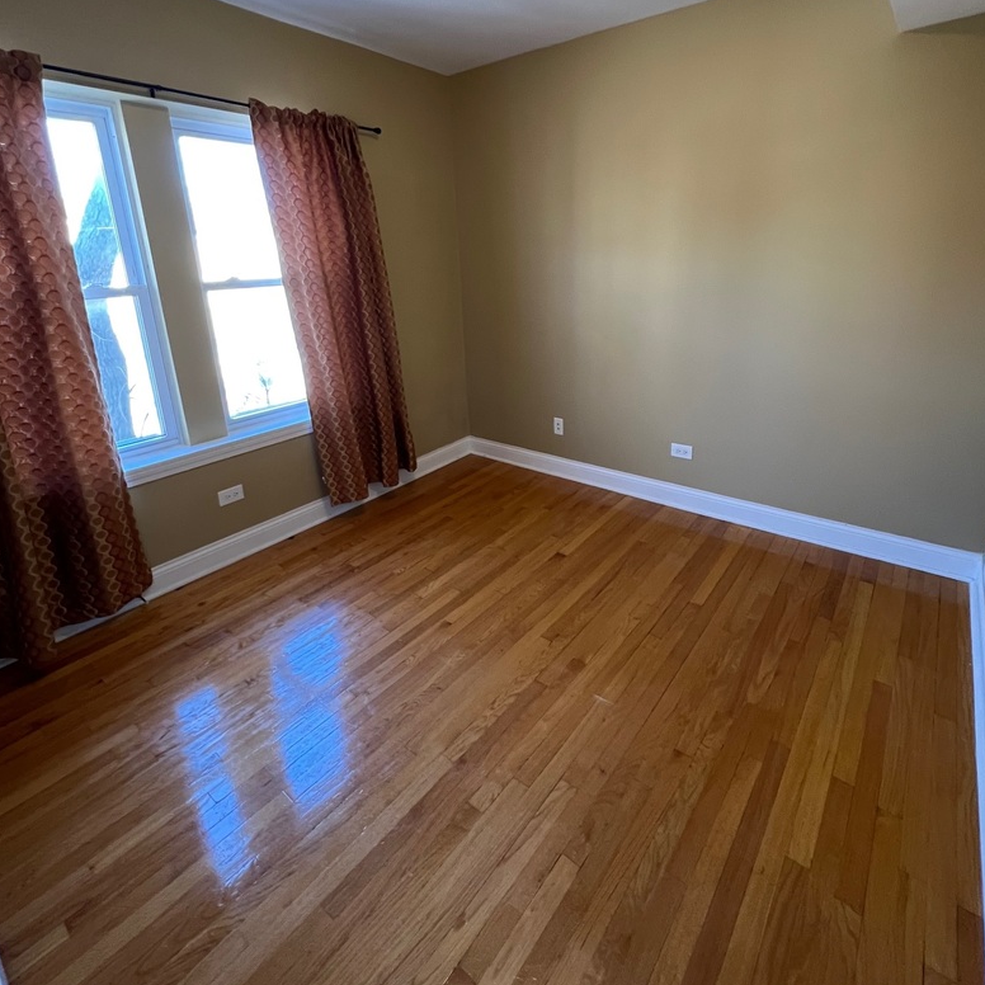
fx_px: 515
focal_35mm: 16
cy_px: 409
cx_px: 510
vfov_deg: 86.6
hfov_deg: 87.4
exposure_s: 1/60
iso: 320
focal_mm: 1.57
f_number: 1.8
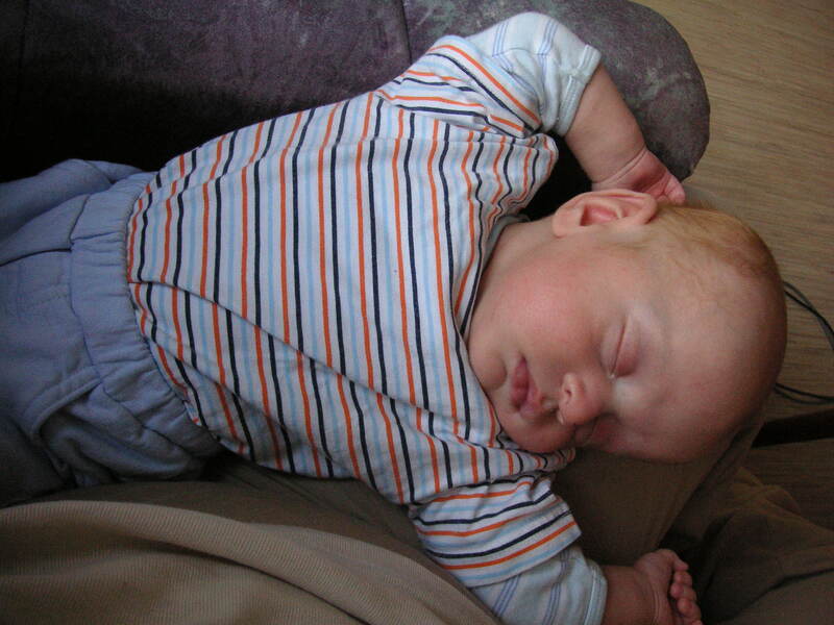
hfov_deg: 50.1
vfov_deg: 38.7
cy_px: 312
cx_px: 417
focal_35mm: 37
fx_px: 891
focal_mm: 6.1
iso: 160
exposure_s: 1/45
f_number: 2.8
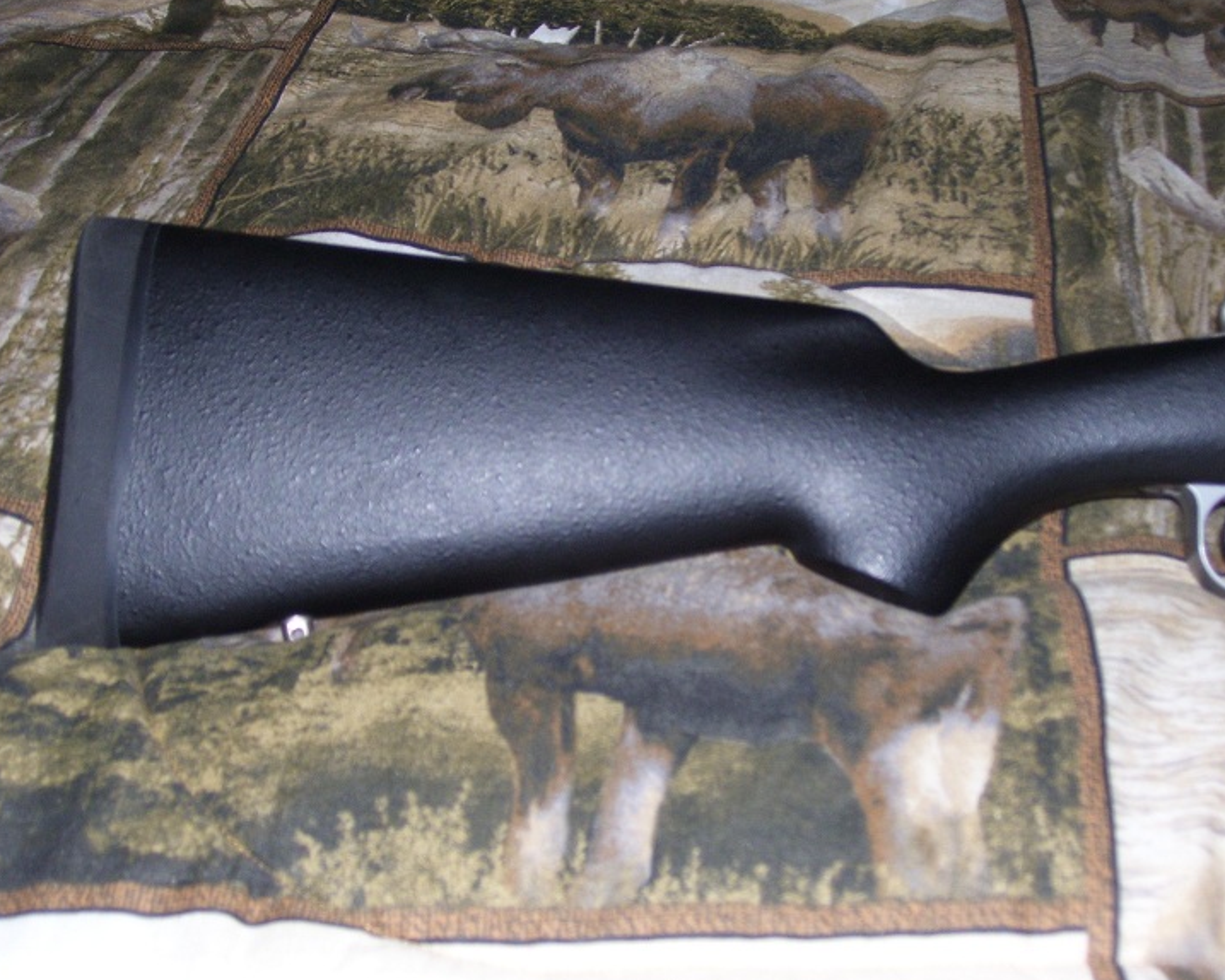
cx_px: 642
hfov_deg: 31.4
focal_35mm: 60
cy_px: 490
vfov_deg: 25.4
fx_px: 2176
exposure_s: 1/60
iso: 125
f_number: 3.4
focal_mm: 9.4
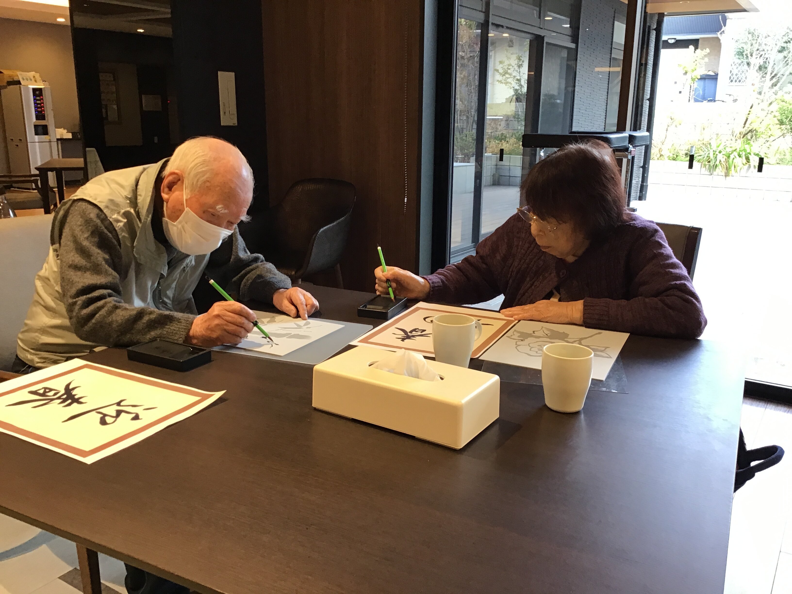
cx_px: 396
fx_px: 709
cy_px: 297
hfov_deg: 58.4
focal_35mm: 31
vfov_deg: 45.4
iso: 50
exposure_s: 1/30
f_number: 2.4
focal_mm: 3.3
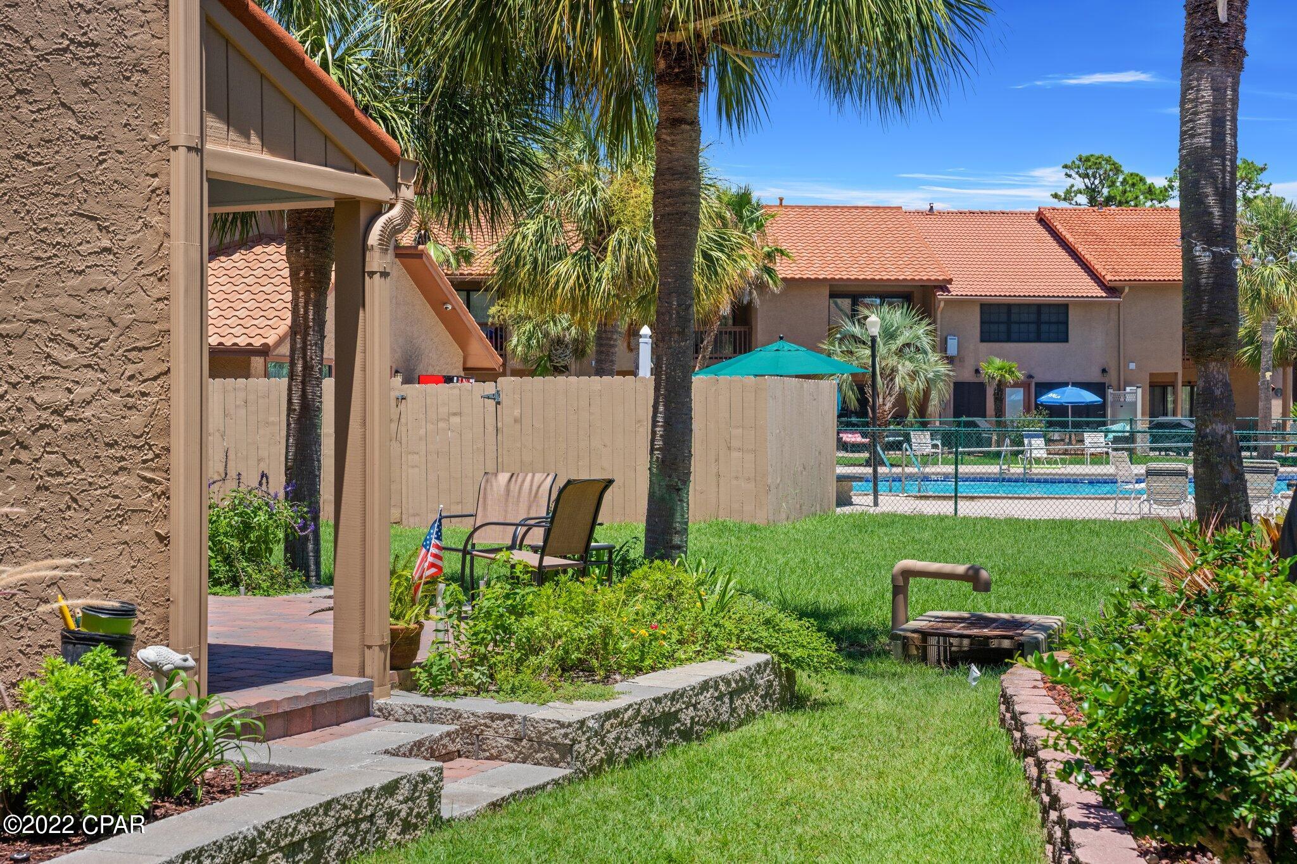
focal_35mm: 53
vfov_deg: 25.5
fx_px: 1909
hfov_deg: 37.5
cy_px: 432
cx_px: 648
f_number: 8
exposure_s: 1/1000
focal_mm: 53
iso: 500
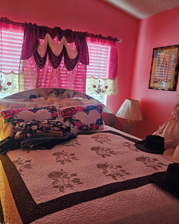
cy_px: 114
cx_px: 88
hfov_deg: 47.1
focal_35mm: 31
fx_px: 205
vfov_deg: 57.2
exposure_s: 1/120
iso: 800
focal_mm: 5.4
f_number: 1.8
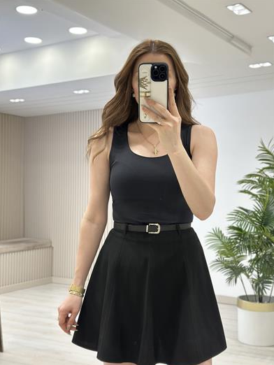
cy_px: 185
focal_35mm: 49
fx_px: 517
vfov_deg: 38.9
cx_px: 138
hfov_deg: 29.7
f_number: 1.78
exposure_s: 1/128
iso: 64
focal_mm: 6.86
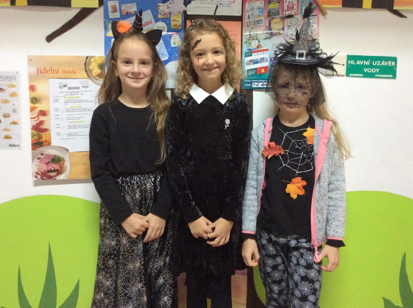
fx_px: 381
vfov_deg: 44.0
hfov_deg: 56.9
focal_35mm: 32
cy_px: 154
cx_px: 206
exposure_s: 1/25
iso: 250
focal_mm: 3.3
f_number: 2.4
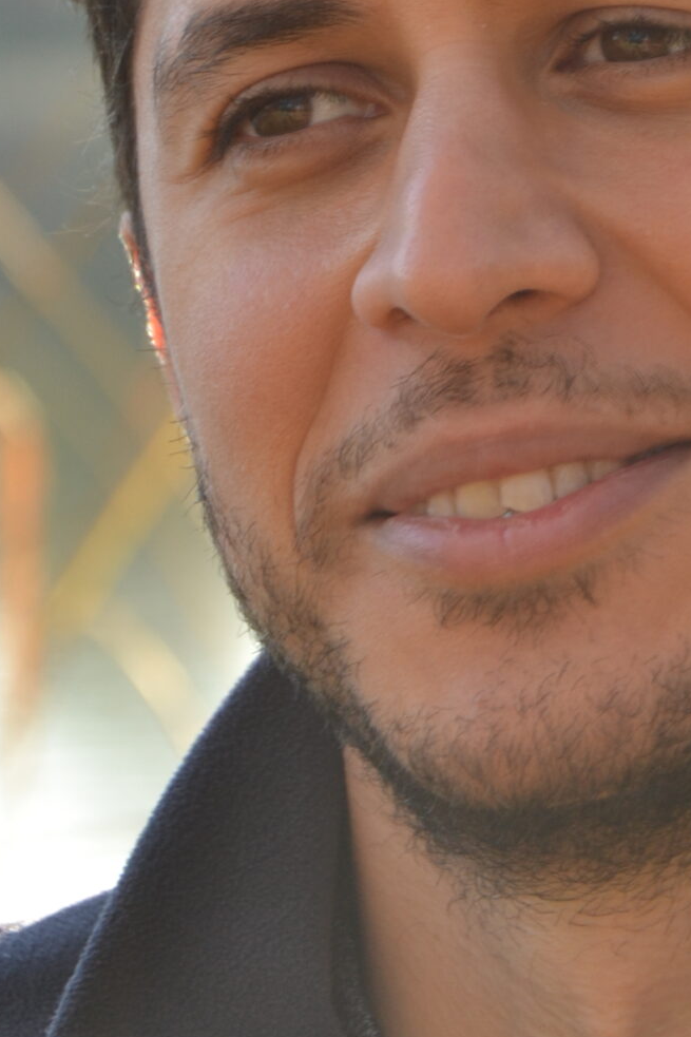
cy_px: 175
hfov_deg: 3.6
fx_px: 11030
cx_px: 606
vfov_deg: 5.4
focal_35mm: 383
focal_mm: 98
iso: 200
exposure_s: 1/160
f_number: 5.6
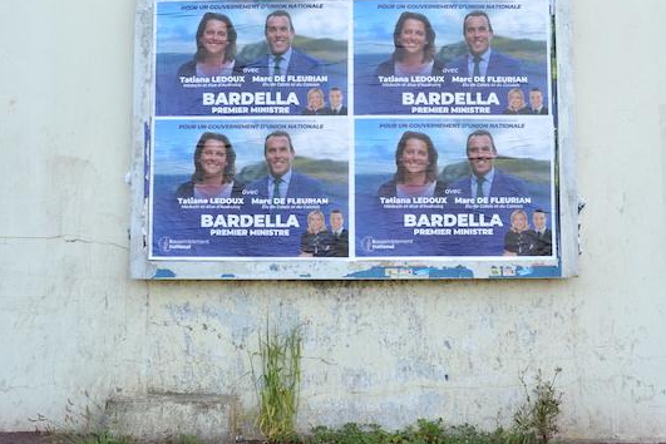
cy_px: 194
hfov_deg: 49.9
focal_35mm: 39
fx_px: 715
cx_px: 347
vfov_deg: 34.4
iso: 400
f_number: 8
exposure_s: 1/250
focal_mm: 19
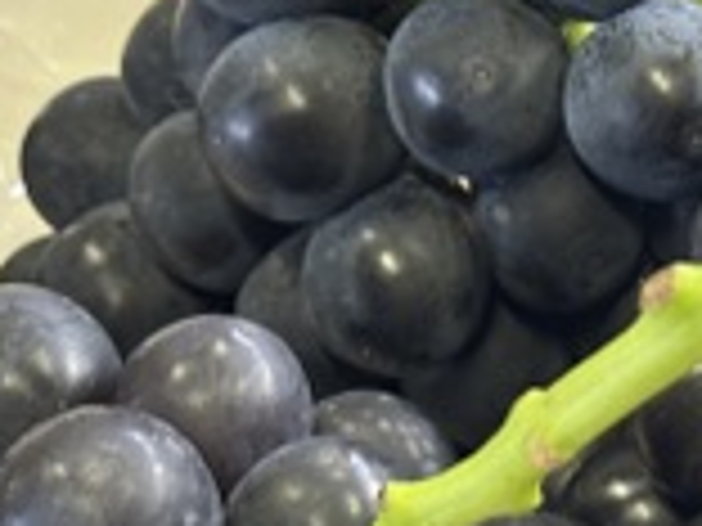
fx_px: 3001
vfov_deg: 10.0
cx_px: 639
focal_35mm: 148
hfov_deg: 13.2
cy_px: 126
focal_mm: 6.76
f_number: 1.78
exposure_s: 1/33
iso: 250
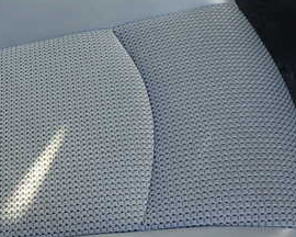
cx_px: 7
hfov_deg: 27.6
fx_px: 569
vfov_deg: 23.3
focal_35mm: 65
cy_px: 171
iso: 100
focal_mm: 5.4
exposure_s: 1/80
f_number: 2.3
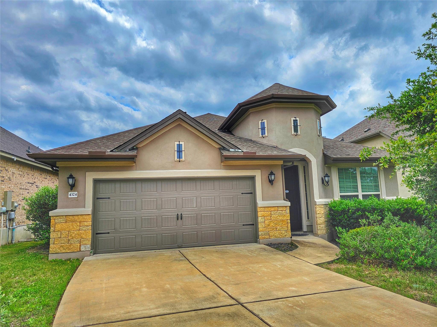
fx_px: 290
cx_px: 218
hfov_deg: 73.9
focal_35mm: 23
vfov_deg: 58.9
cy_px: 164
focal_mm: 6.3
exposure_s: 1/1695
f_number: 1.7
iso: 12
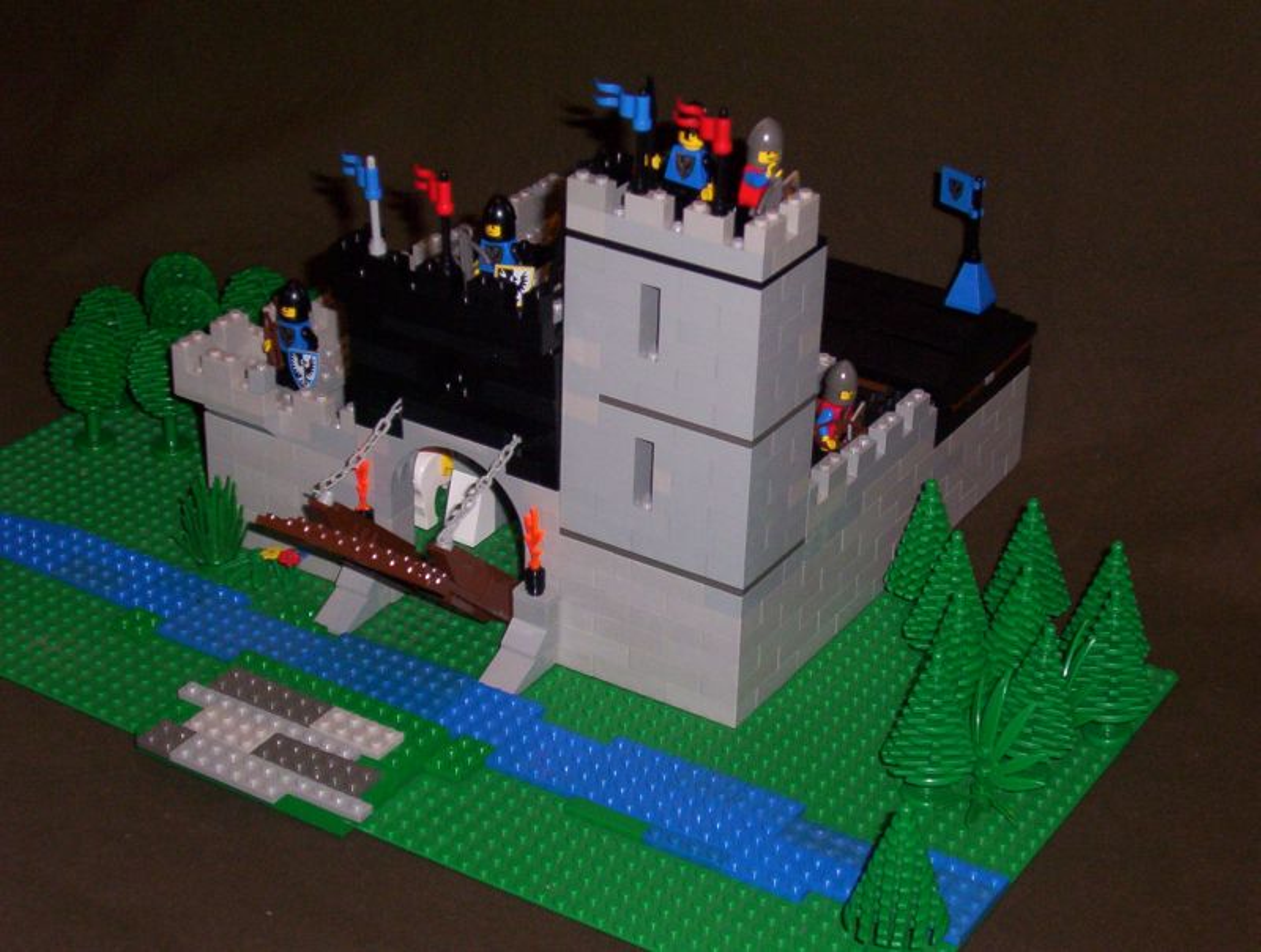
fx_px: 2337
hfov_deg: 30.2
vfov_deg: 23.0
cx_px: 630
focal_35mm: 64
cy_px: 476
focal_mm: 9.98
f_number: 3.54
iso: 140
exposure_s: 1/46.6
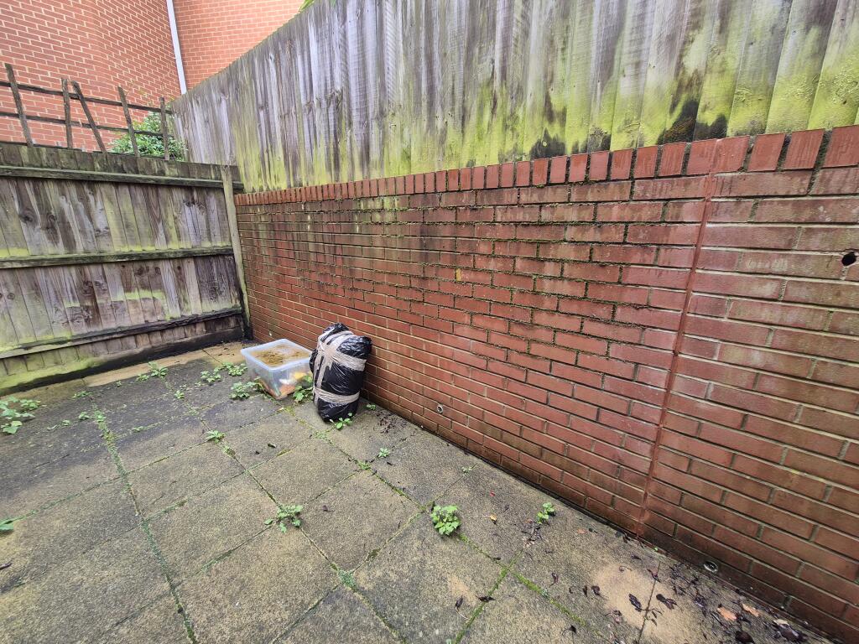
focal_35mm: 13
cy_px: 322
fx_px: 323
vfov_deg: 89.9
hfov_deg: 106.2
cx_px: 430
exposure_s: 1/50
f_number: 2.2
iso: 64
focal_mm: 2.2
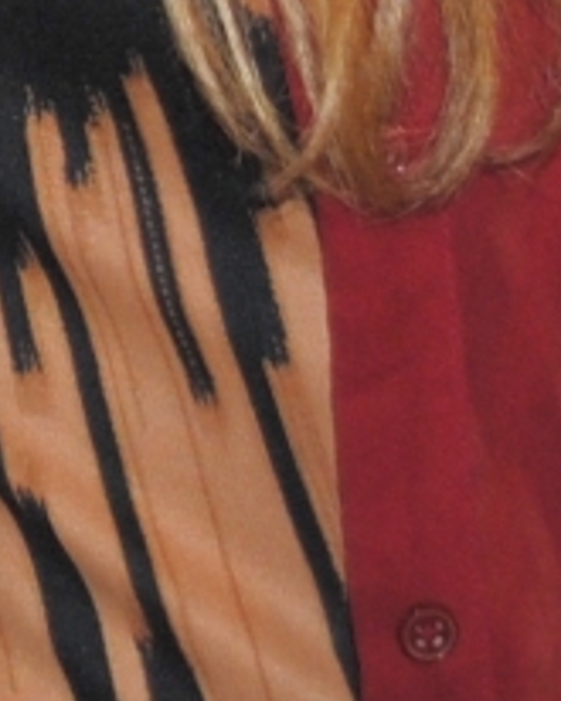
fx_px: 7349
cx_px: -748
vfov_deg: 5.3
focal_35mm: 354
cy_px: -1097
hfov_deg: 4.3
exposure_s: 1/60
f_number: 4
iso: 200
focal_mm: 27
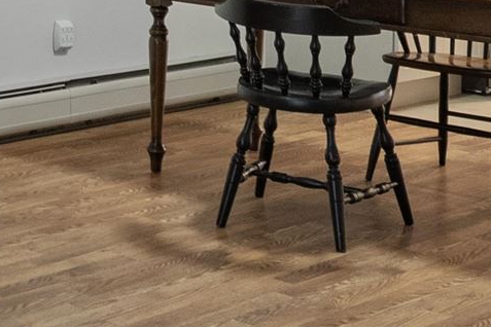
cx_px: -258
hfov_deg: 17.7
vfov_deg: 12.5
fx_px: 1405
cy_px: -185
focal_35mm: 103
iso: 640
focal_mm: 11
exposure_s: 1/1.67
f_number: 6.3
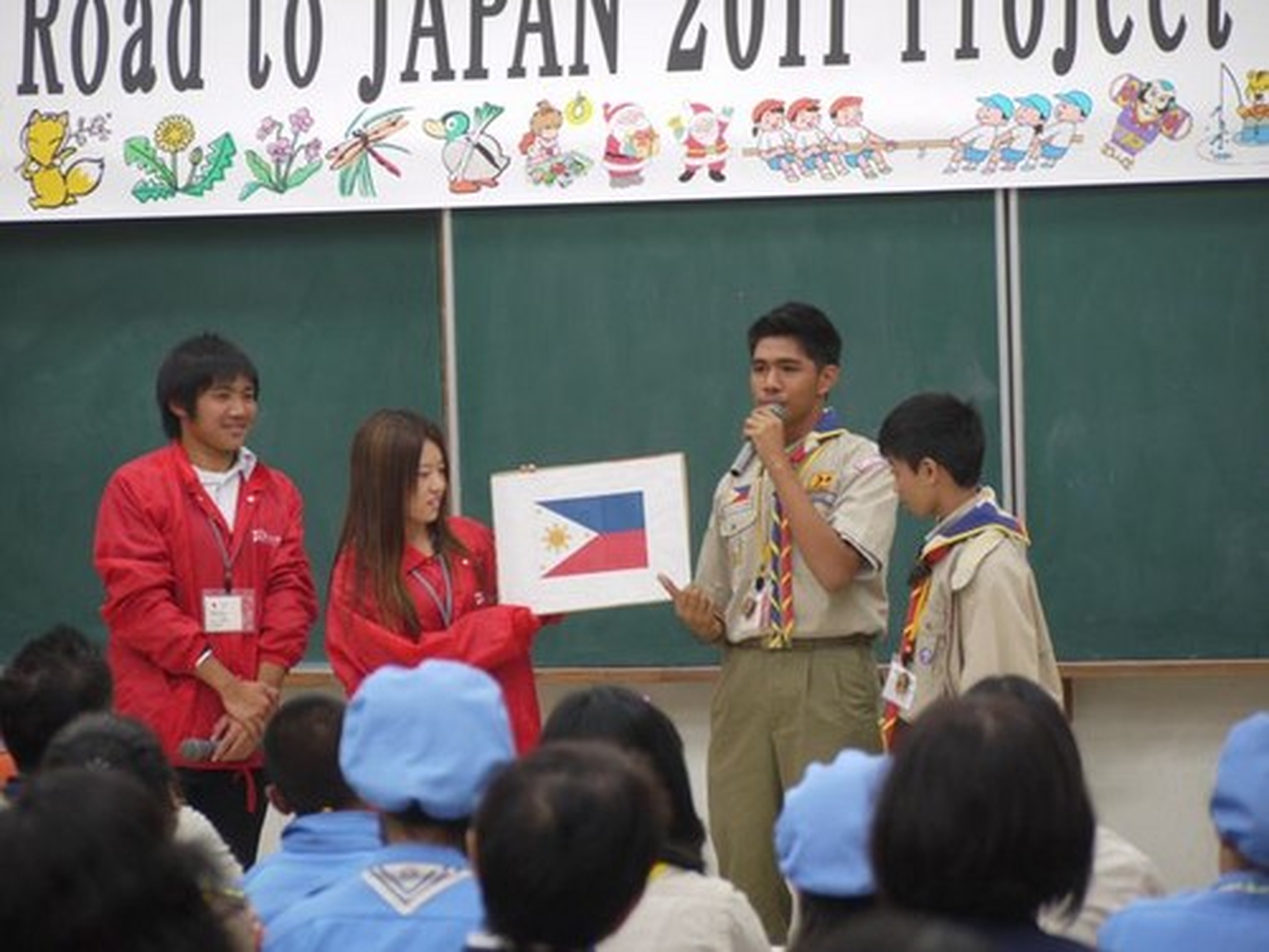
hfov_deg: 10.9
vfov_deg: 8.2
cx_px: 634
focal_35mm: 182
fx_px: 6672
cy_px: 476
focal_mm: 91
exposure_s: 1/40
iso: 400
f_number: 4.6
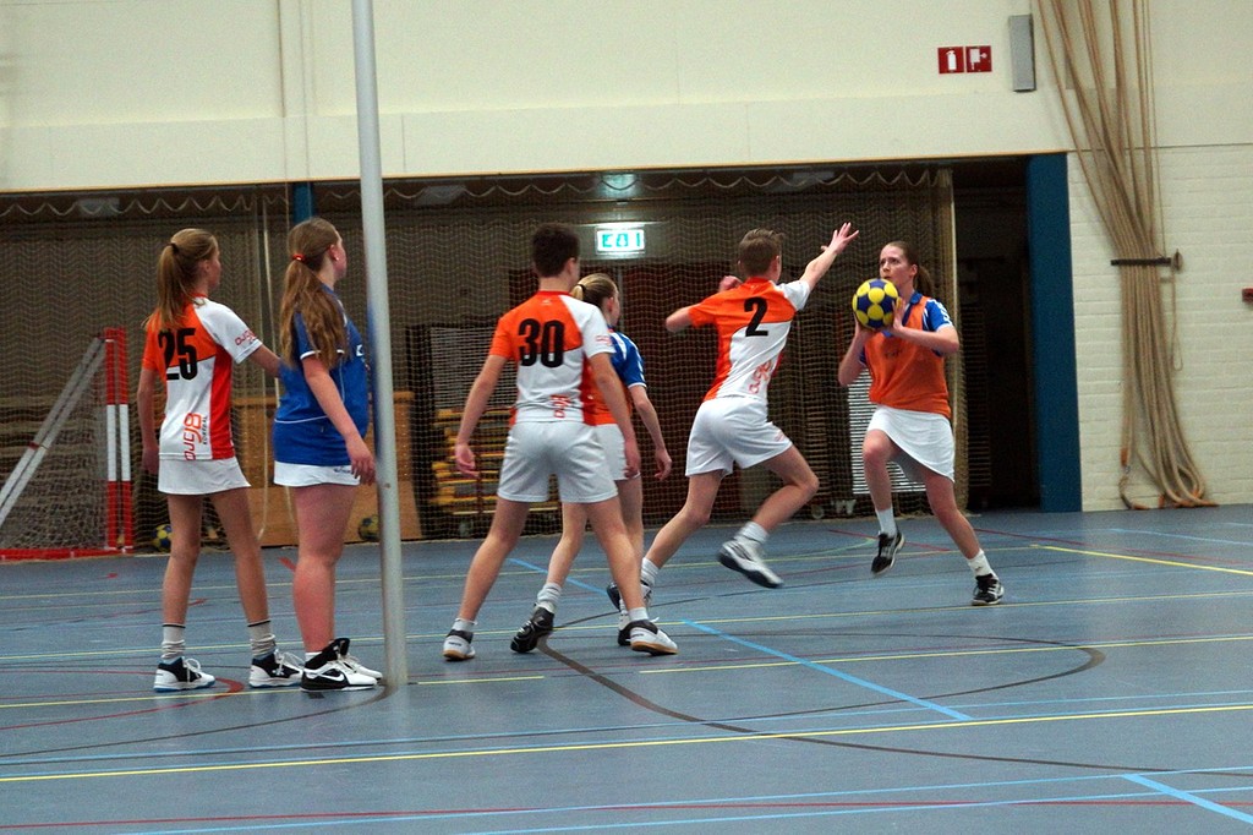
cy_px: 418
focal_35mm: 75
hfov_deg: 27.0
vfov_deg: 18.2
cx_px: 626
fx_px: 2609
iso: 1000
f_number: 3.2
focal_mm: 50
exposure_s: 1/160
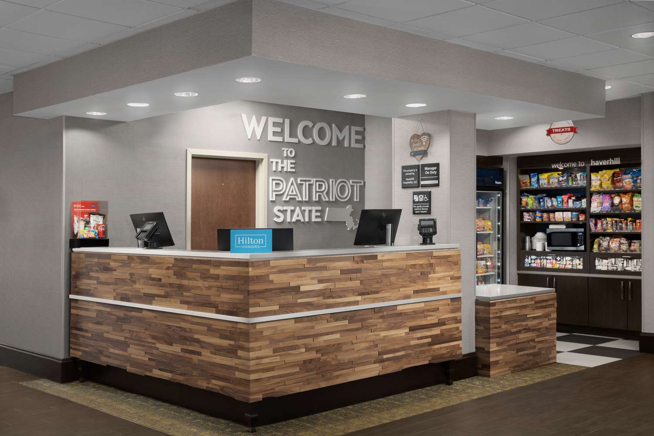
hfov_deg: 46.4
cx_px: 327
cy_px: 218
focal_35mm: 42
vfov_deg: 31.9
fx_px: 763
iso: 400
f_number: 11
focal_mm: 42
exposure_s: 1/13
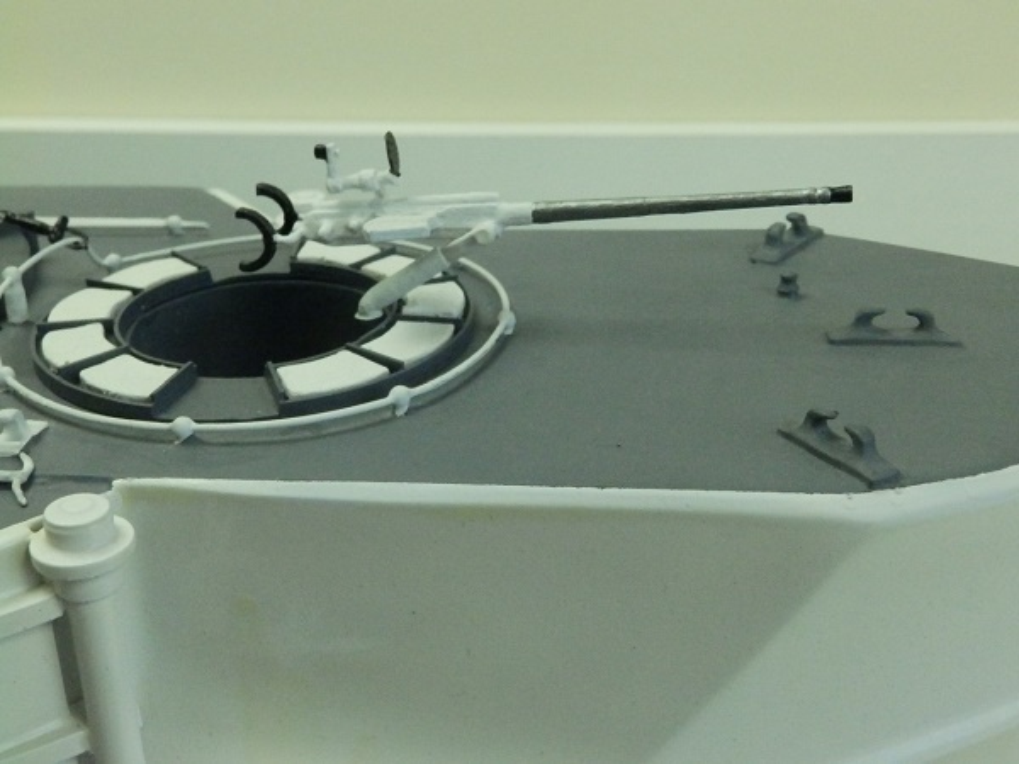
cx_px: 510
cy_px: 382
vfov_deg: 31.5
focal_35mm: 46
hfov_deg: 41.2
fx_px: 1354
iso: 1600
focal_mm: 8.2
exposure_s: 1/125
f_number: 4.2
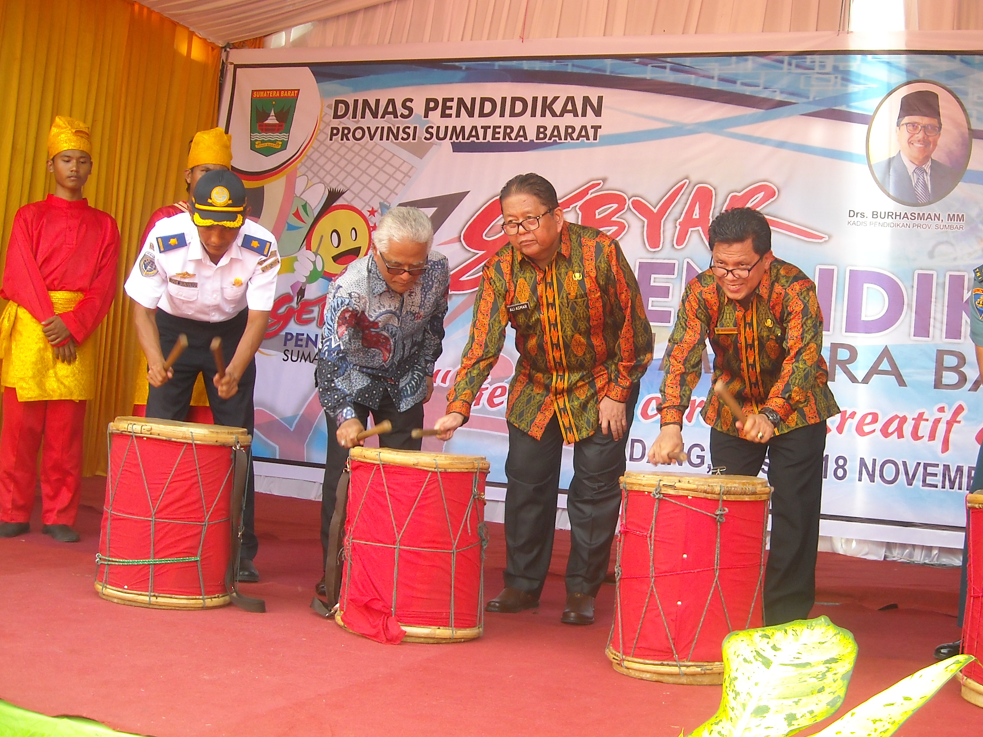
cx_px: 604
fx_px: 1249
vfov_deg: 32.9
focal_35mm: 44
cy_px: 362
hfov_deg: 42.7
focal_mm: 5.7
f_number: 2.8
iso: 64
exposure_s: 1/105
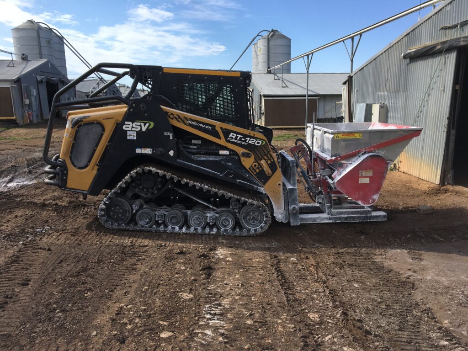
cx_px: 234
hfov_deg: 61.7
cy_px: 176
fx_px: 392
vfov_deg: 48.2
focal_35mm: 29
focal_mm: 4.15
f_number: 2.2
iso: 25
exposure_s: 1/1099
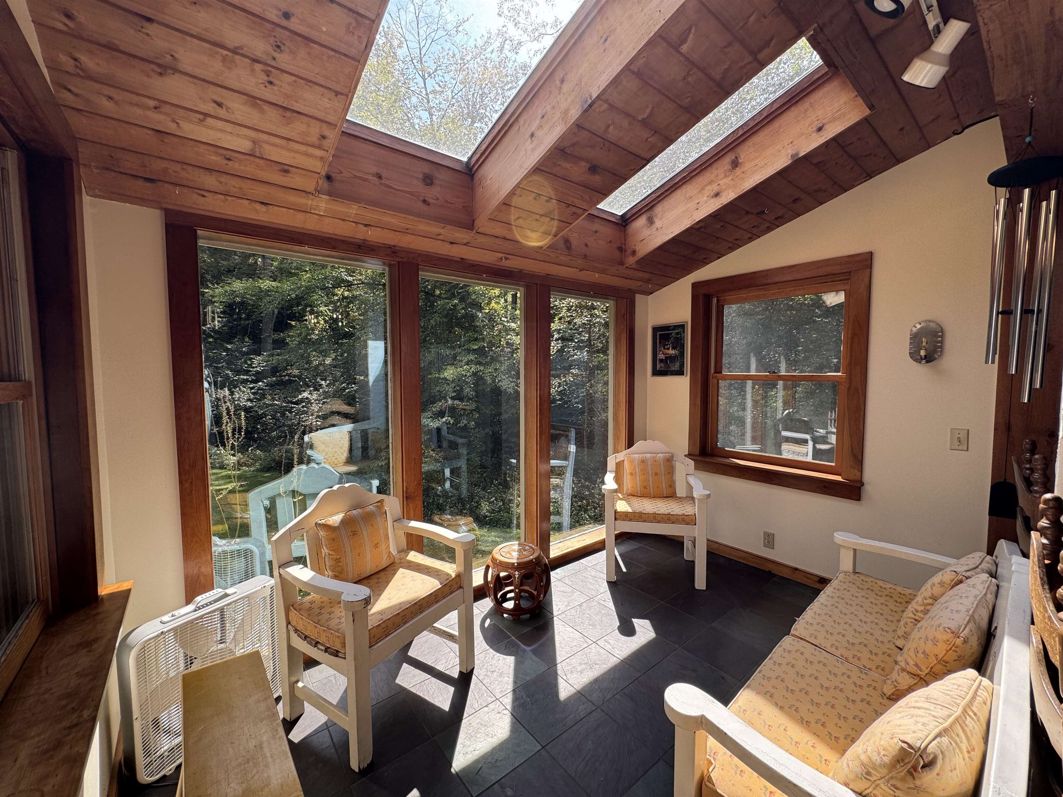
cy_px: 398
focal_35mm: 14
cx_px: 532
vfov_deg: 85.7
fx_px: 430
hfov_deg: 102.1
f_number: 2.2
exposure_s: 1/239
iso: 40
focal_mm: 2.22
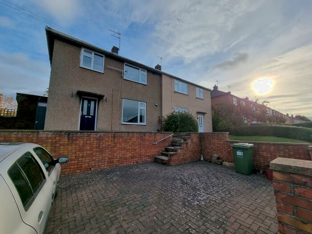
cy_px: 117
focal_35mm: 13
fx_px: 117
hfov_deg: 106.2
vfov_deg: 89.9
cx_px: 156
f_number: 2.2
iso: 50
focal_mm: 2.2
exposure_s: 1/1552
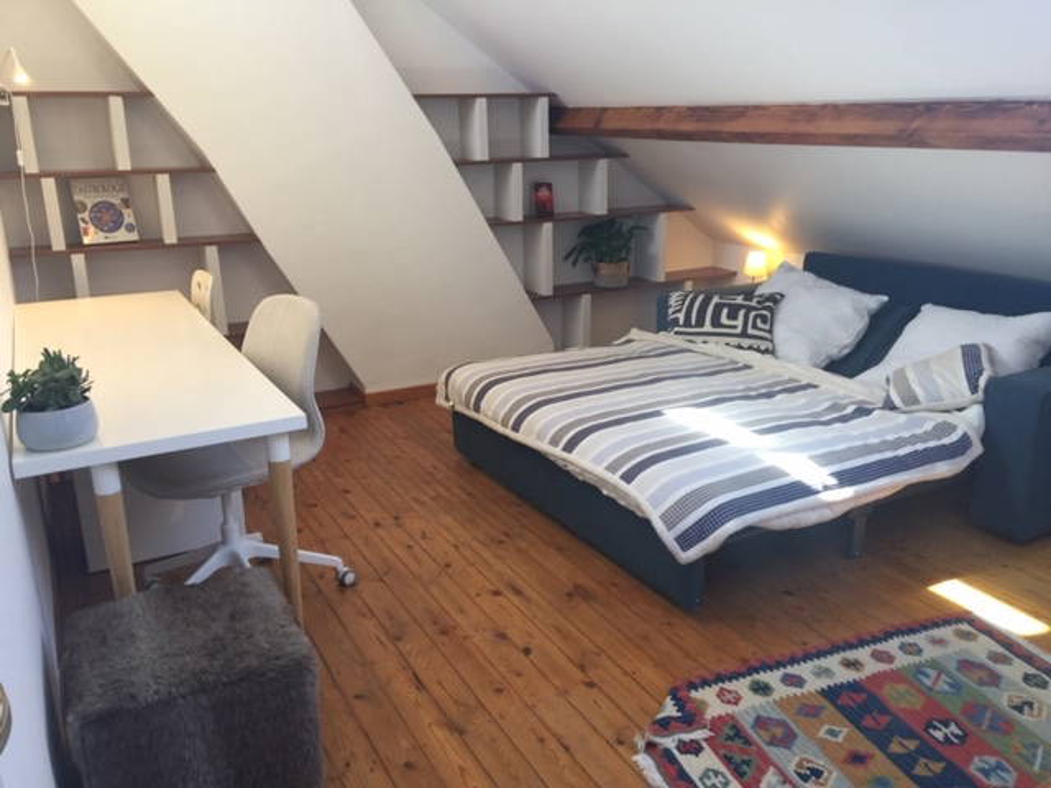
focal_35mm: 29
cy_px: 394
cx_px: 526
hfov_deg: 61.7
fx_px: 880
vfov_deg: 48.2
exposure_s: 1/33
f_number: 2.2
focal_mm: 4.15
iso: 32
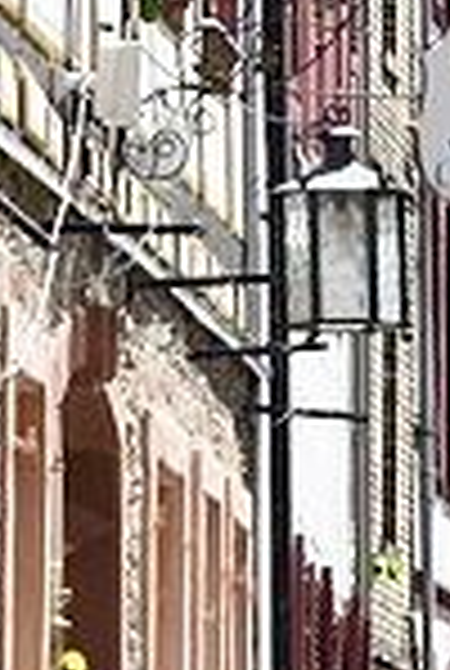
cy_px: 695
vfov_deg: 4.0
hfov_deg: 2.7
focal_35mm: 510
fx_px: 9518
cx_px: 1033
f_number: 6.3
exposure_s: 1/500
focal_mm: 85
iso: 200
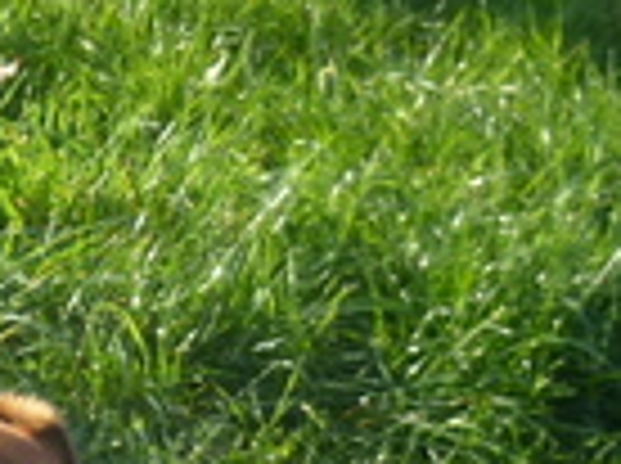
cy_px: 338
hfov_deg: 12.3
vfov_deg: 10.2
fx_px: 2597
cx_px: -562
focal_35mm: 145
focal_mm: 4.5
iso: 100
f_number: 3.1
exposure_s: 1/320
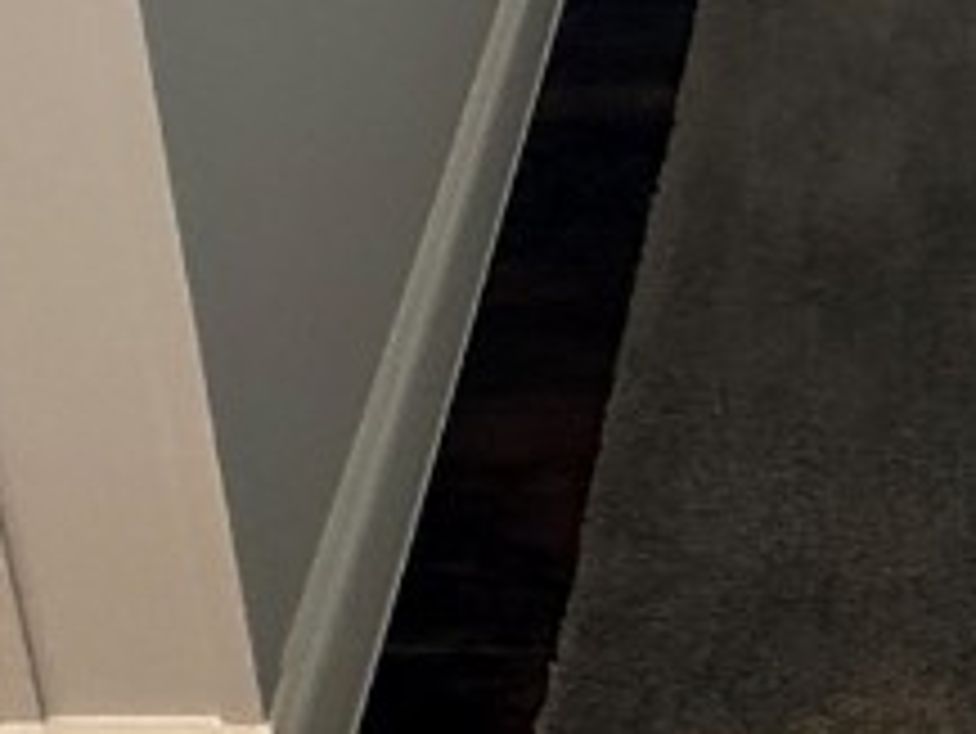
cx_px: 891
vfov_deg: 17.0
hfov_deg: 28.2
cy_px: -702
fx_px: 1862
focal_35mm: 66
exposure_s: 1/60
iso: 400
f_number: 2.2
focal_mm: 2.22
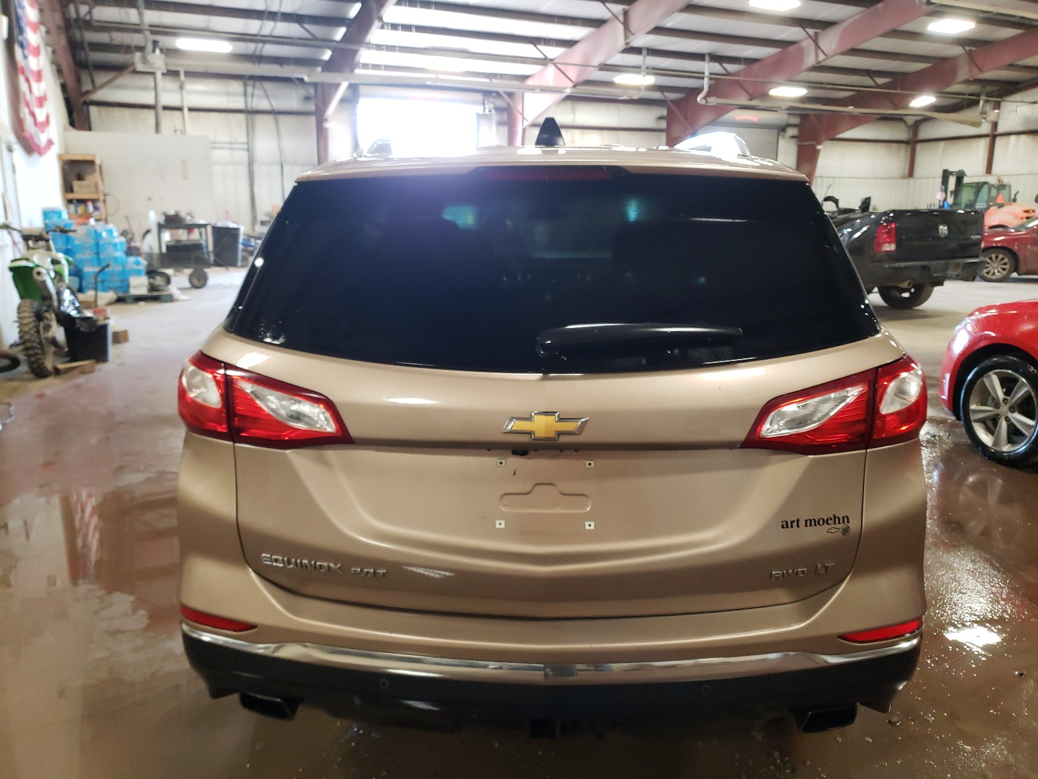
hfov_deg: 67.3
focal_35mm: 26
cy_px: 390
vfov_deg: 53.1
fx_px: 780
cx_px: 519
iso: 255
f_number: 1.5
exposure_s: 1/40
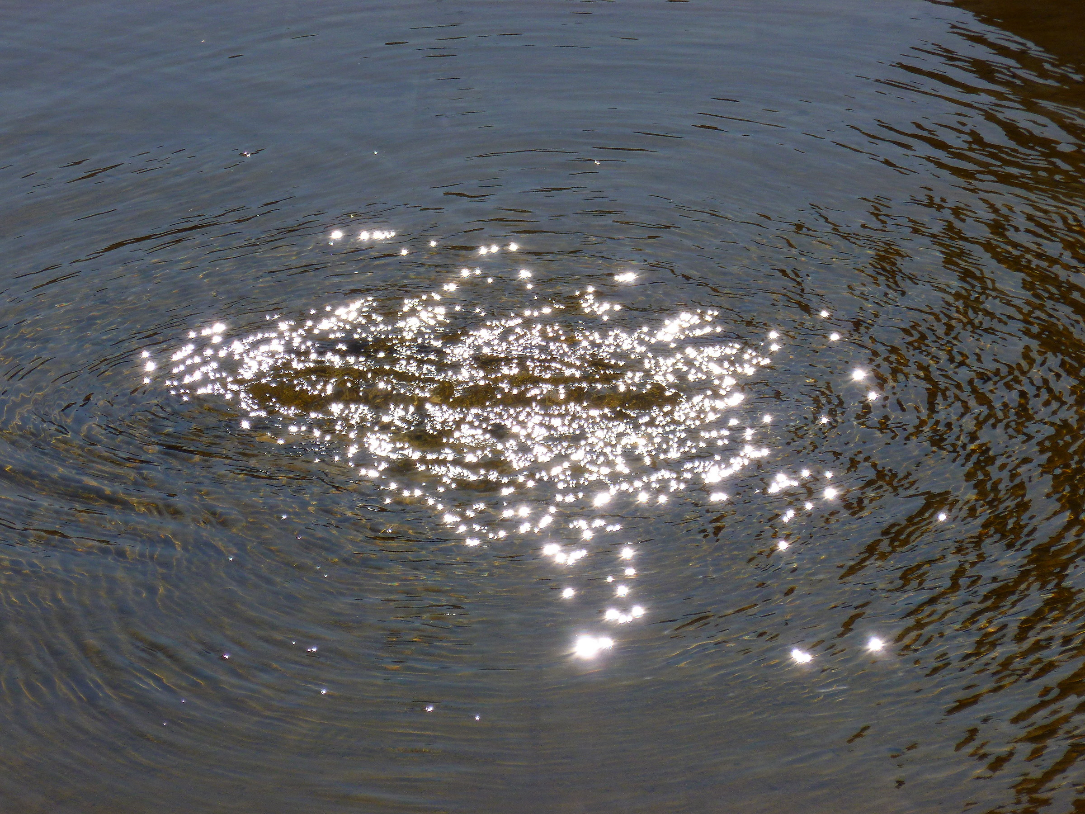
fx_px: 6582
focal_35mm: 210
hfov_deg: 9.4
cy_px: 407
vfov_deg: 7.1
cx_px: 542
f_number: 5.8
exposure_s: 1/1000
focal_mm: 37.4
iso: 100
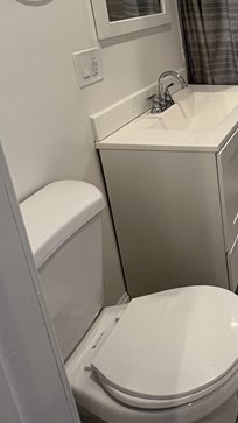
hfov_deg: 29.3
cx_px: 328
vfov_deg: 58.5
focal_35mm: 30
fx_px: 337
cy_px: 75
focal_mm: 1.57
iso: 125
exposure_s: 1/120
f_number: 1.8
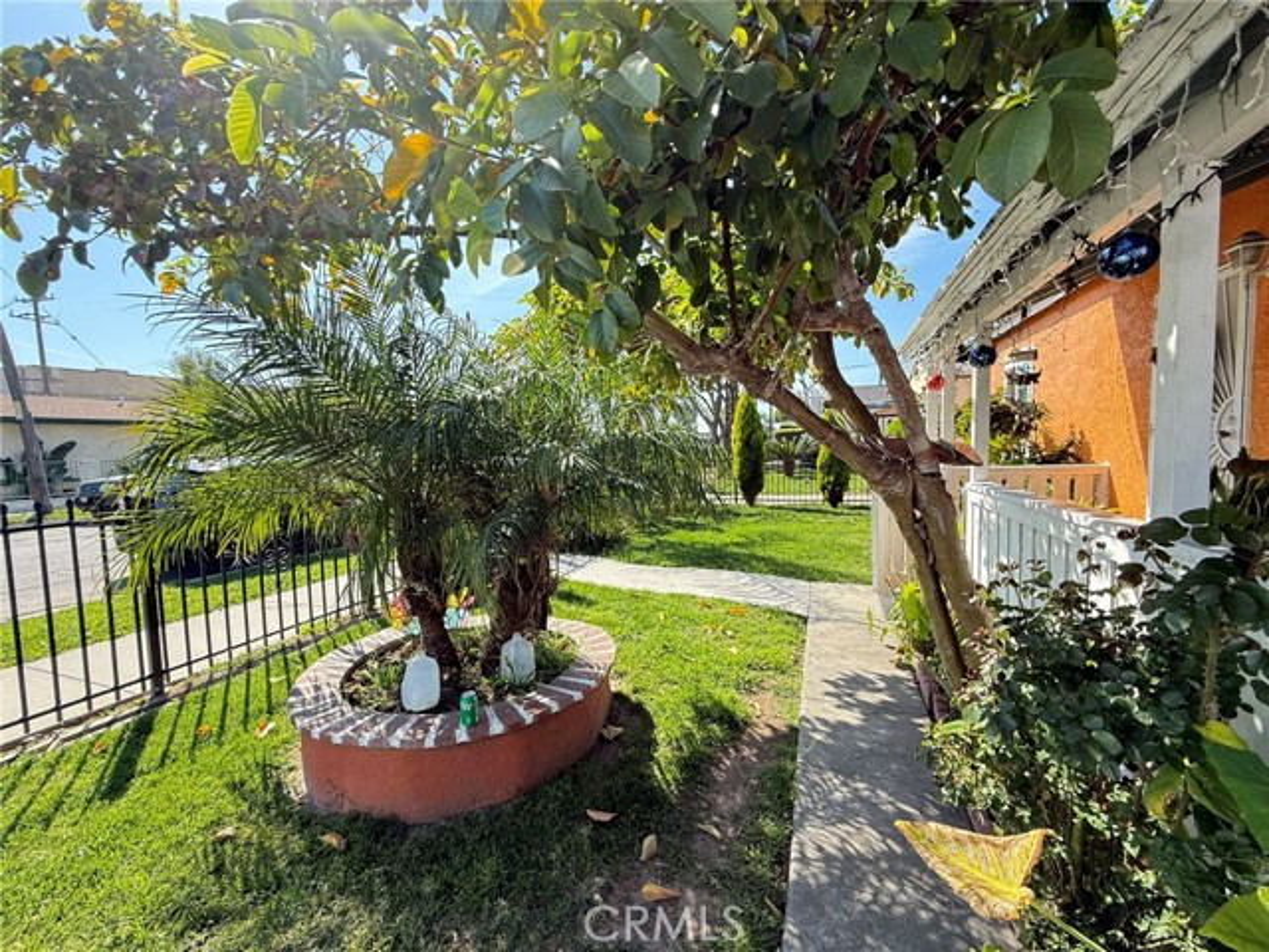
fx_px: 513
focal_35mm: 14
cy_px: 476
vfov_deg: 85.7
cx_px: 634
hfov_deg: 102.1
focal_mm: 2.22
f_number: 2.2
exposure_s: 1/445
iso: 64
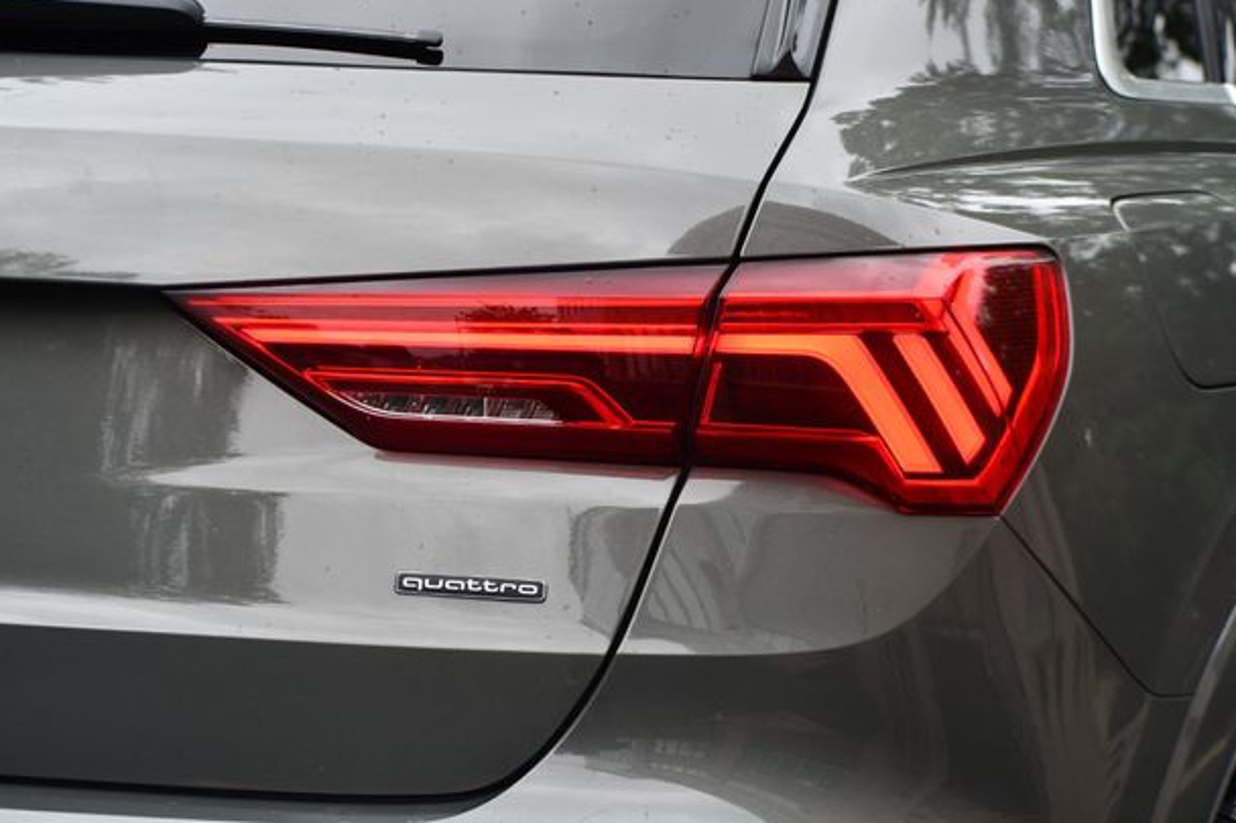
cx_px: 616
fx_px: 4874
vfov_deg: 9.7
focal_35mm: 142
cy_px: 394
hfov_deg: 14.5
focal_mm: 90
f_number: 5.6
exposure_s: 1/250
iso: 400
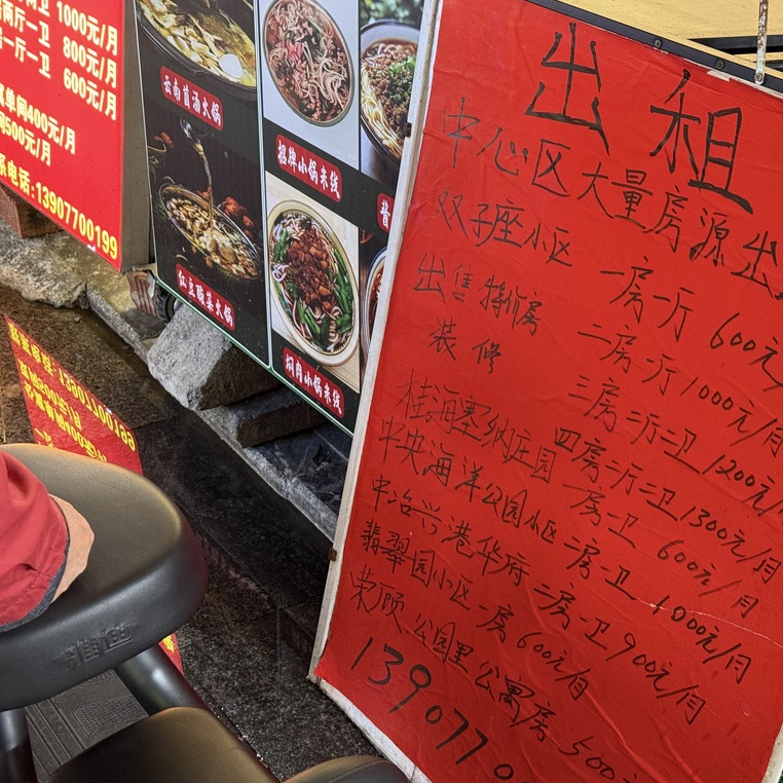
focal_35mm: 57
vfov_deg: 30.0
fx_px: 1459
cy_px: 390
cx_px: 428
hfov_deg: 30.0
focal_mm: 6.76
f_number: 1.78
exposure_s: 1/33
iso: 250
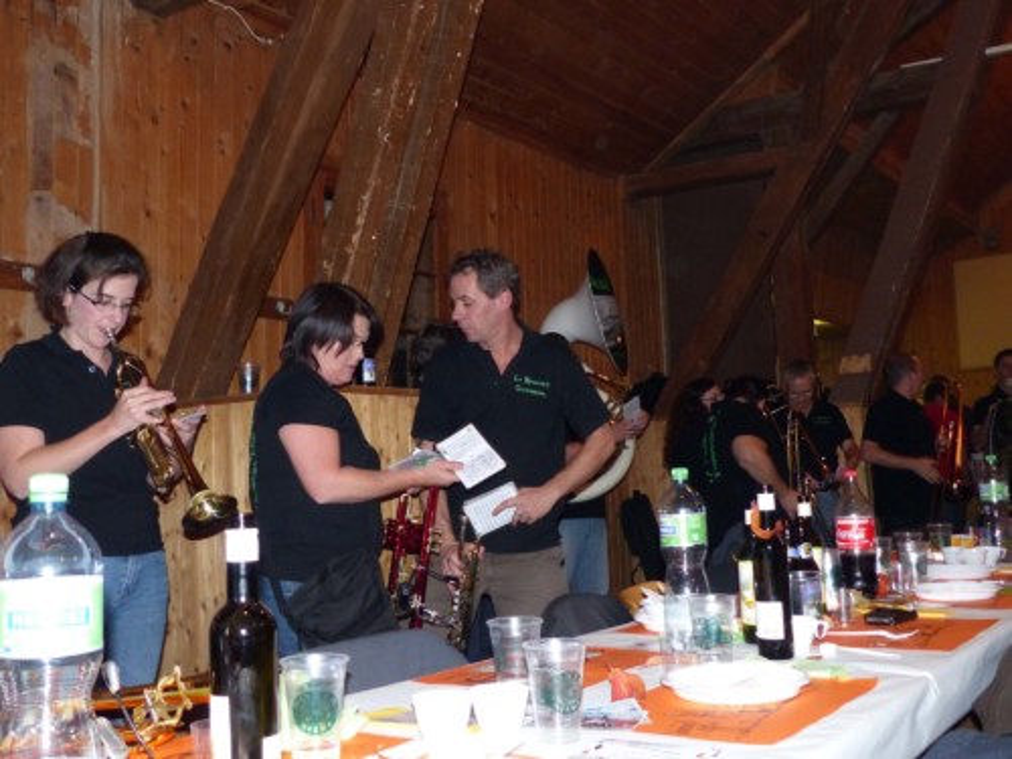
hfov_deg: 51.4
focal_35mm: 36
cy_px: 380
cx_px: 506
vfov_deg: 39.7
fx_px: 1052
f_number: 2.8
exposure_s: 1/60
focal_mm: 6.4
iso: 400
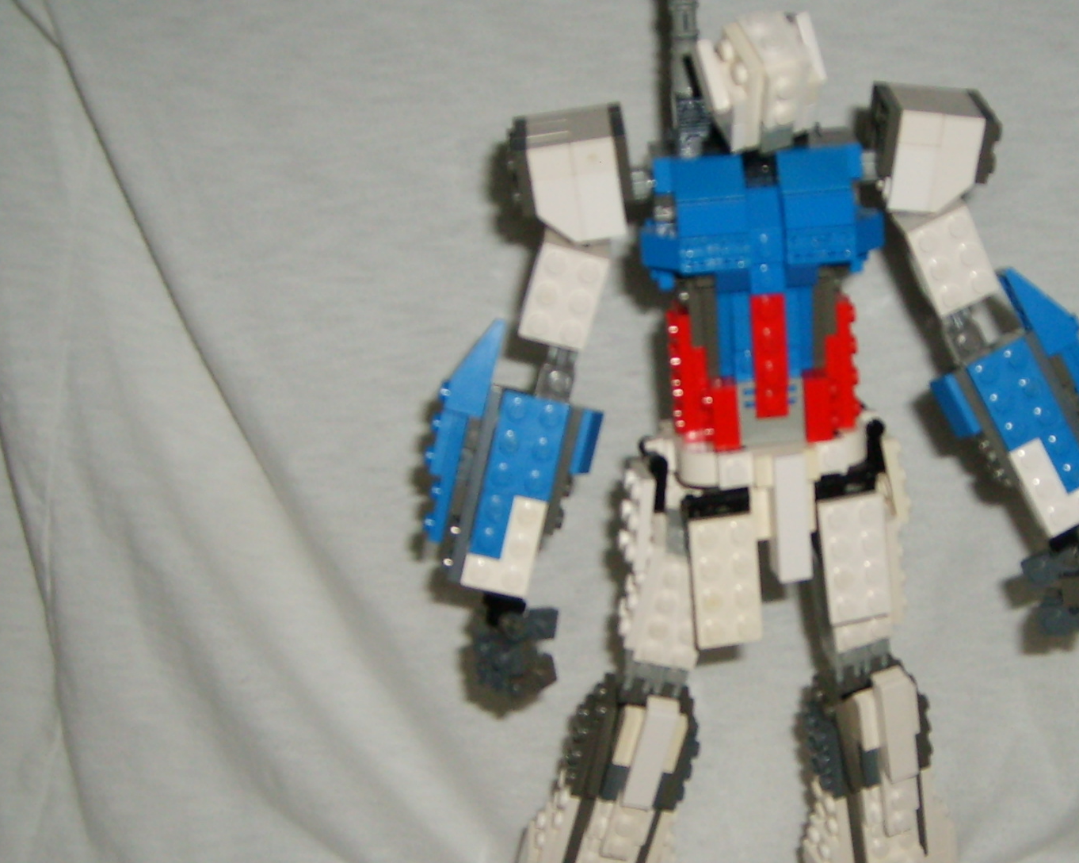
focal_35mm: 57
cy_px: 530
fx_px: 1820
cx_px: 790
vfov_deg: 26.6
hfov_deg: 32.5
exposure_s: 1/45
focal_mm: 5.8
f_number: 2.8
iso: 100
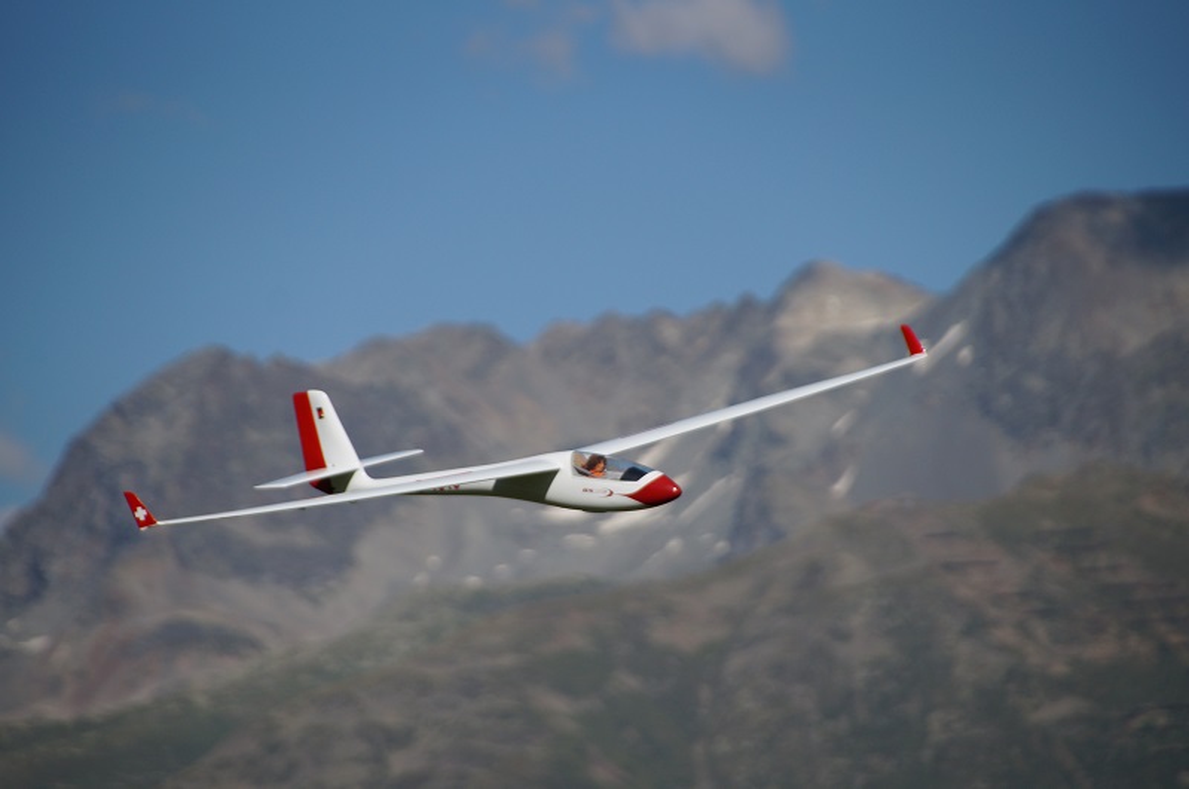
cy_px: 394
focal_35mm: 375
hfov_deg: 5.5
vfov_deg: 3.7
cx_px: 594
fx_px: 12368
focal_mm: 250
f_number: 6.3
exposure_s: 1/2000
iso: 200
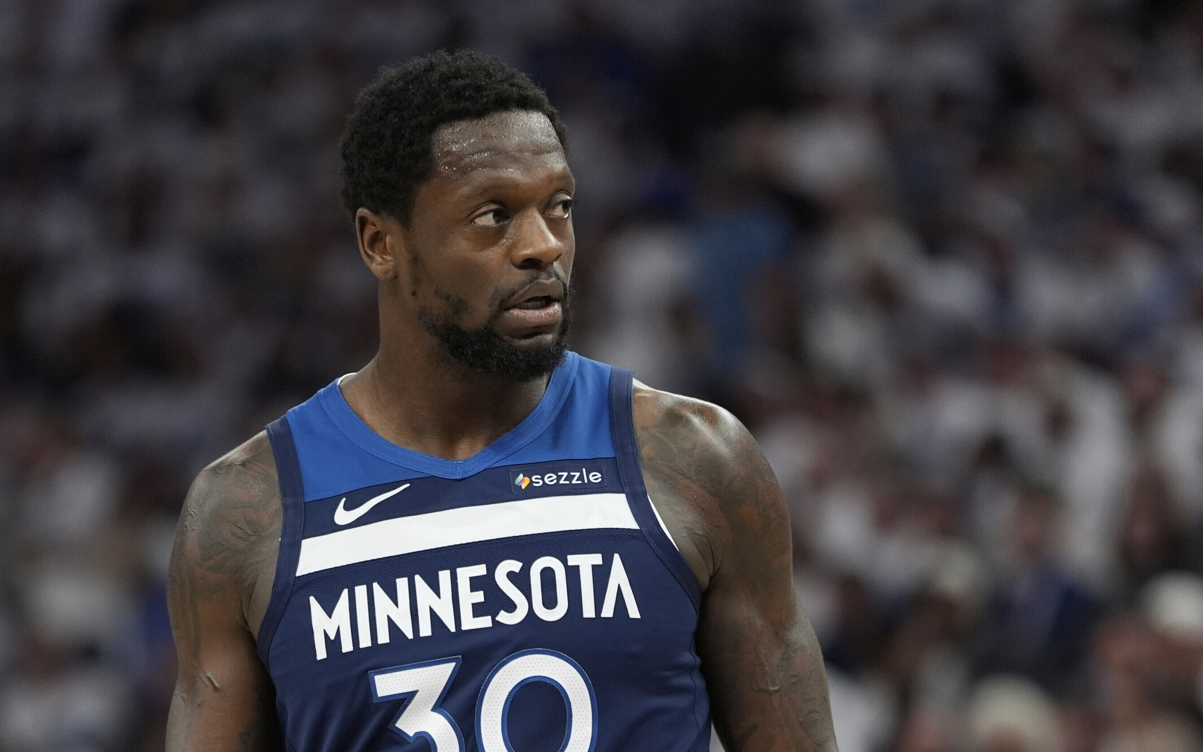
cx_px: 544
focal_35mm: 359
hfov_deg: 5.9
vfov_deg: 3.7
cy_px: 706
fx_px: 11771
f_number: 2.8
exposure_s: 1/1000
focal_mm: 200
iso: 2000
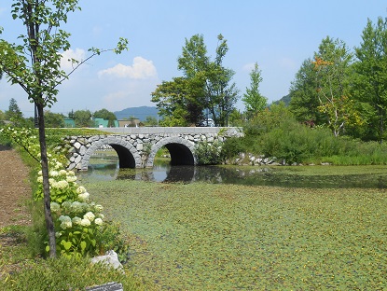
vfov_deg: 41.9
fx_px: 380
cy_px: 146
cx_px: 194
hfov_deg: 53.9
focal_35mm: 34
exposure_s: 1/640
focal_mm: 6
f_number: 3.9
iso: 80
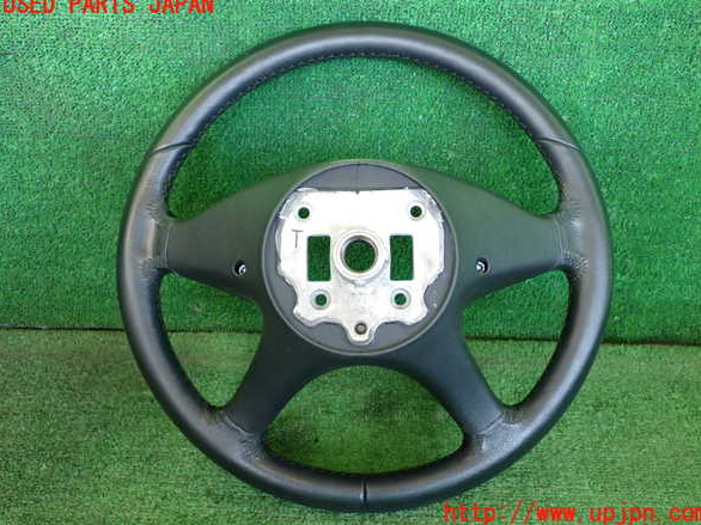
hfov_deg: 44.8
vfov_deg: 34.3
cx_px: 355
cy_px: 260
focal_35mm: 42
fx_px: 850
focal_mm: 7.31
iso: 500
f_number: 2.8
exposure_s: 1/125
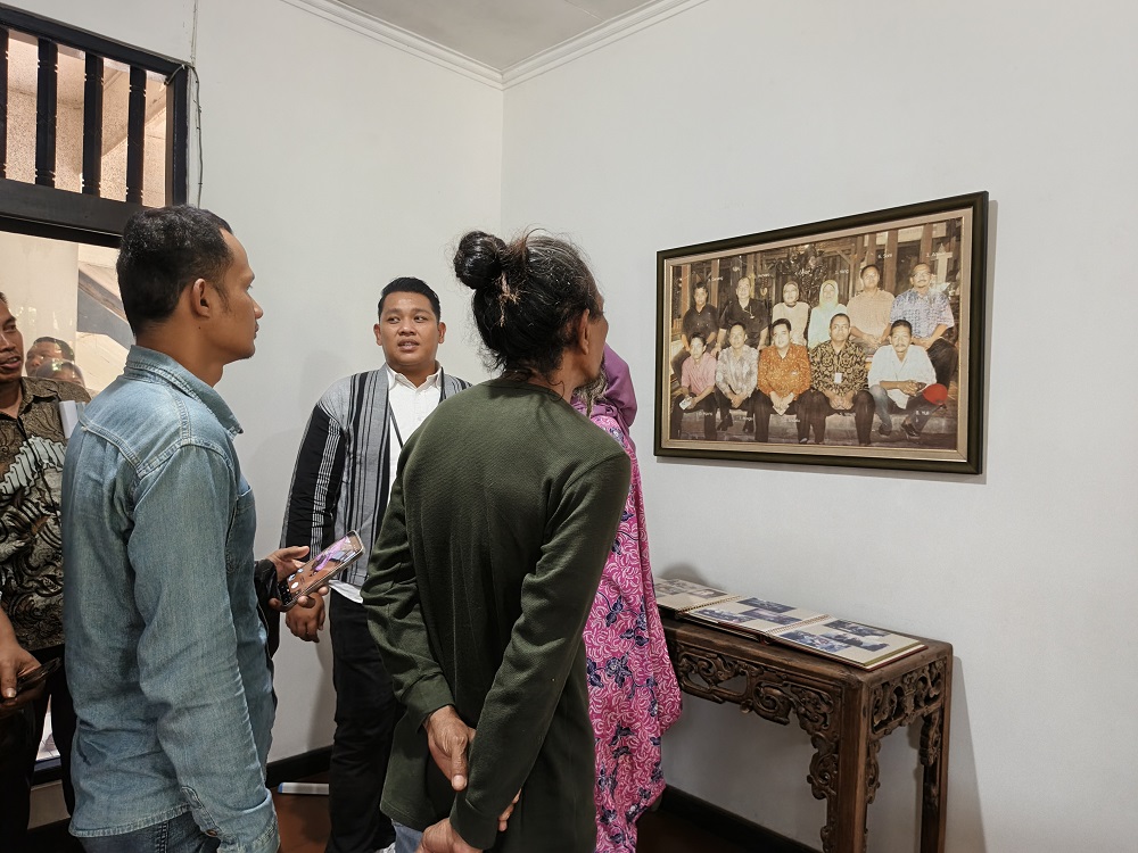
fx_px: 756
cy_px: 426
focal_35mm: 23
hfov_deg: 73.9
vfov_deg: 58.9
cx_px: 569
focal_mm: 5.56
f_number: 1.8
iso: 727
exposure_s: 1/33.3
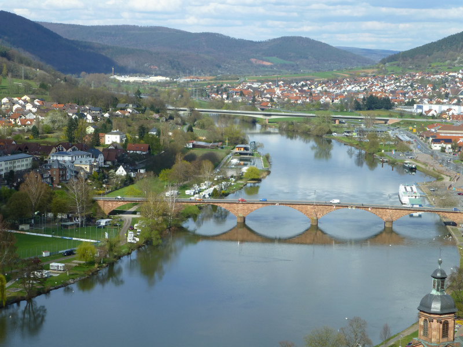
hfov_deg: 24.7
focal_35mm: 79
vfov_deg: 18.7
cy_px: 174
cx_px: 232
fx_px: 1057
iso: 100
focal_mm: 13.3
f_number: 5
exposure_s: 1/500
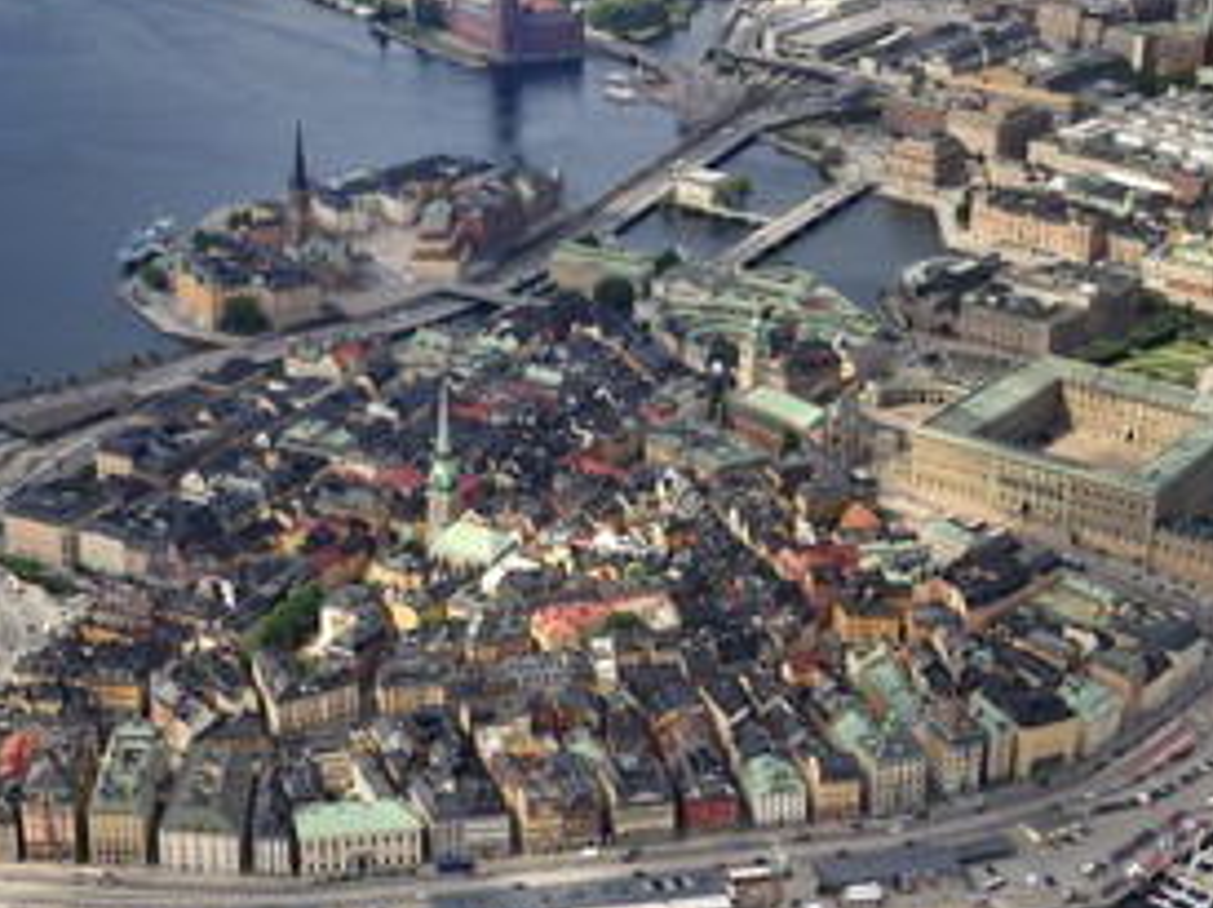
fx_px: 2171
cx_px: 637
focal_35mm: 62
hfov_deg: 31.2
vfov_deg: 23.6
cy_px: 492
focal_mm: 28
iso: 100
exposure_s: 1/800
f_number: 5
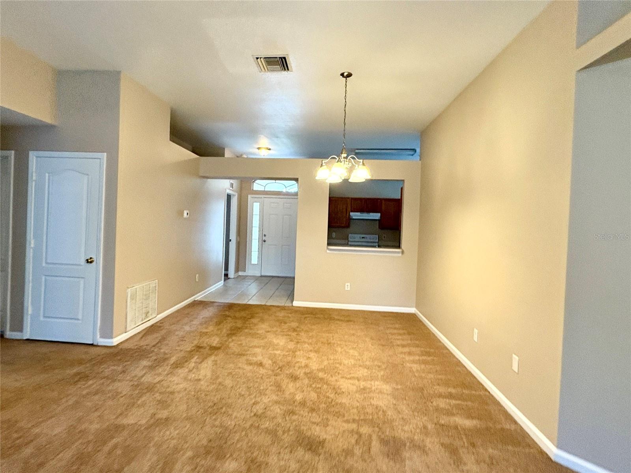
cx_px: 316
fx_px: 255
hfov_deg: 102.1
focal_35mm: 14
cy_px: 236
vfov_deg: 85.6
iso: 320
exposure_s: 1/60
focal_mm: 2.22
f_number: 2.2
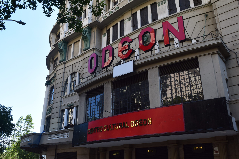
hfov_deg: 57.2
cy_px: 80
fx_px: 219
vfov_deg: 40.0
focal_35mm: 33
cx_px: 120
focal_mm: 22
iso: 400
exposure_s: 1/160
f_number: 9
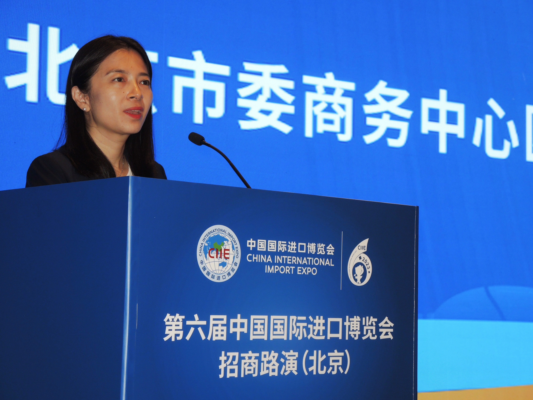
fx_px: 1139
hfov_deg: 26.3
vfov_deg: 19.9
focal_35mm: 74
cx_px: 266
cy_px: 200
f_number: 3.2
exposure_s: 1/50
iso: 200
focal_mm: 15.9
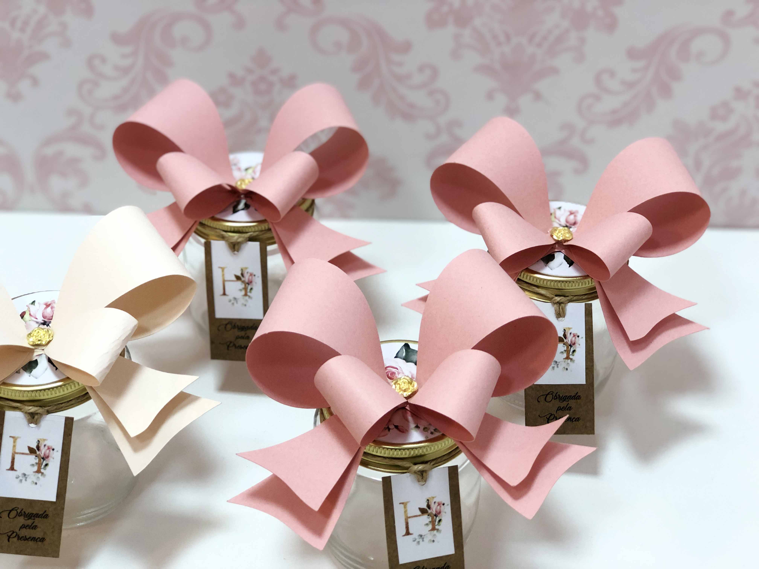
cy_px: 284
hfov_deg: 33.8
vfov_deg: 25.7
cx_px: 380
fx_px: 1250
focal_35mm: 57
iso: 40
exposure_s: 1/30
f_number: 2.8
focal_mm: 6.6
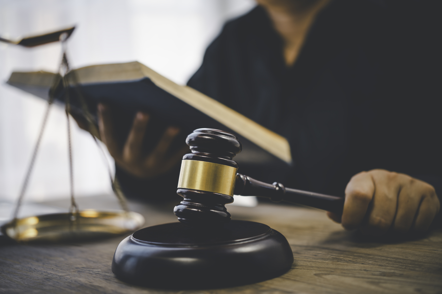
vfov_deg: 22.6
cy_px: 147
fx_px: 736
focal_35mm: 60
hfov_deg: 33.4
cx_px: 221
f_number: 3
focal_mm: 60
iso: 100
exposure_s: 1/100
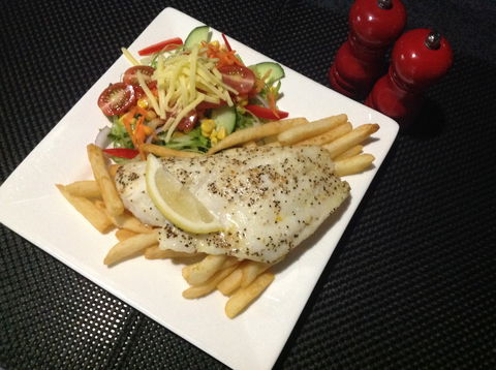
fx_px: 501
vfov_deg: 40.6
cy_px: 185
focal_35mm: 35
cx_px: 248
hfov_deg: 52.7
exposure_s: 1/15
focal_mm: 4.28
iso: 500
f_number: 2.4
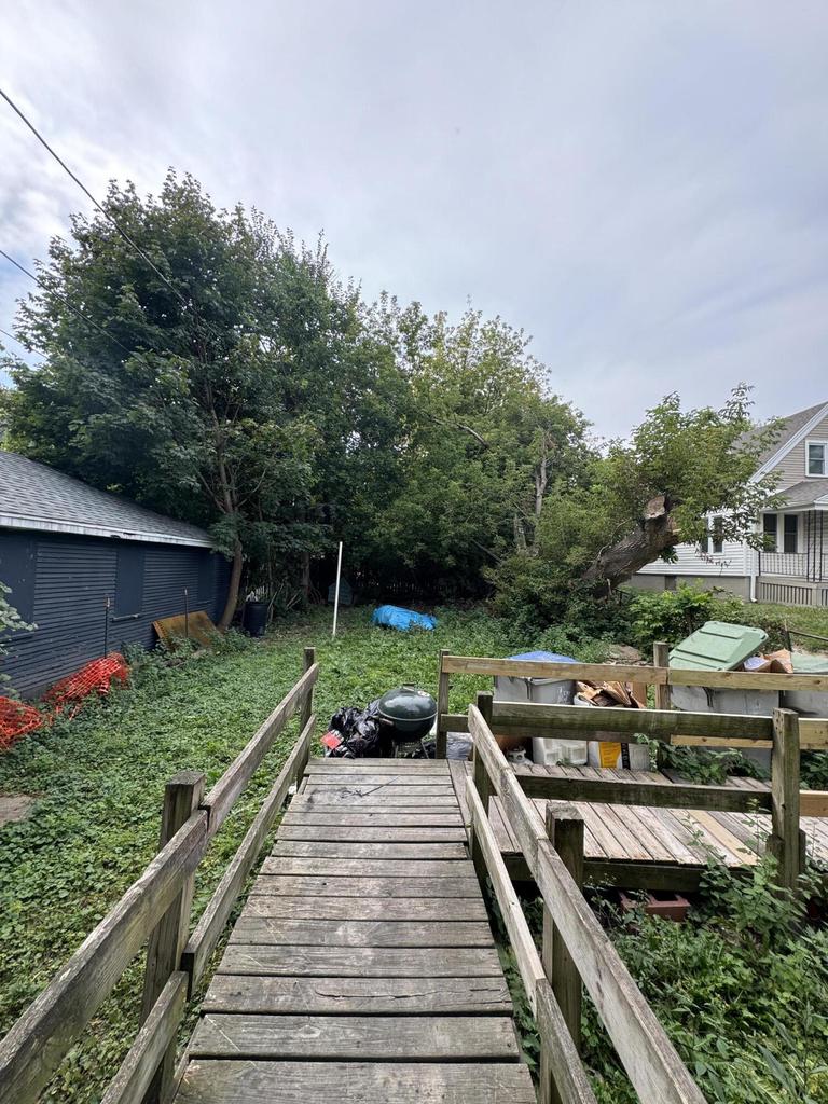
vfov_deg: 102.1
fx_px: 446
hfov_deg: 85.7
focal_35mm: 14
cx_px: 414
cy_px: 552
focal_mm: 2.22
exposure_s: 1/301
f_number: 2.2
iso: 40
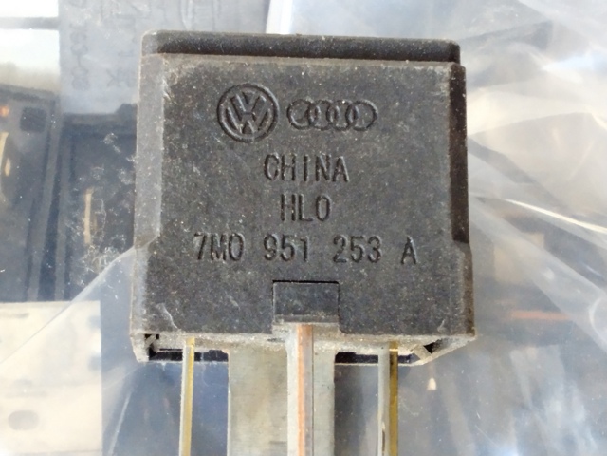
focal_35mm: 74
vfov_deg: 19.9
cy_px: 228
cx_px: 304
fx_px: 1298
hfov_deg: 26.3
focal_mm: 2.78
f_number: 2
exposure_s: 1/50
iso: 295
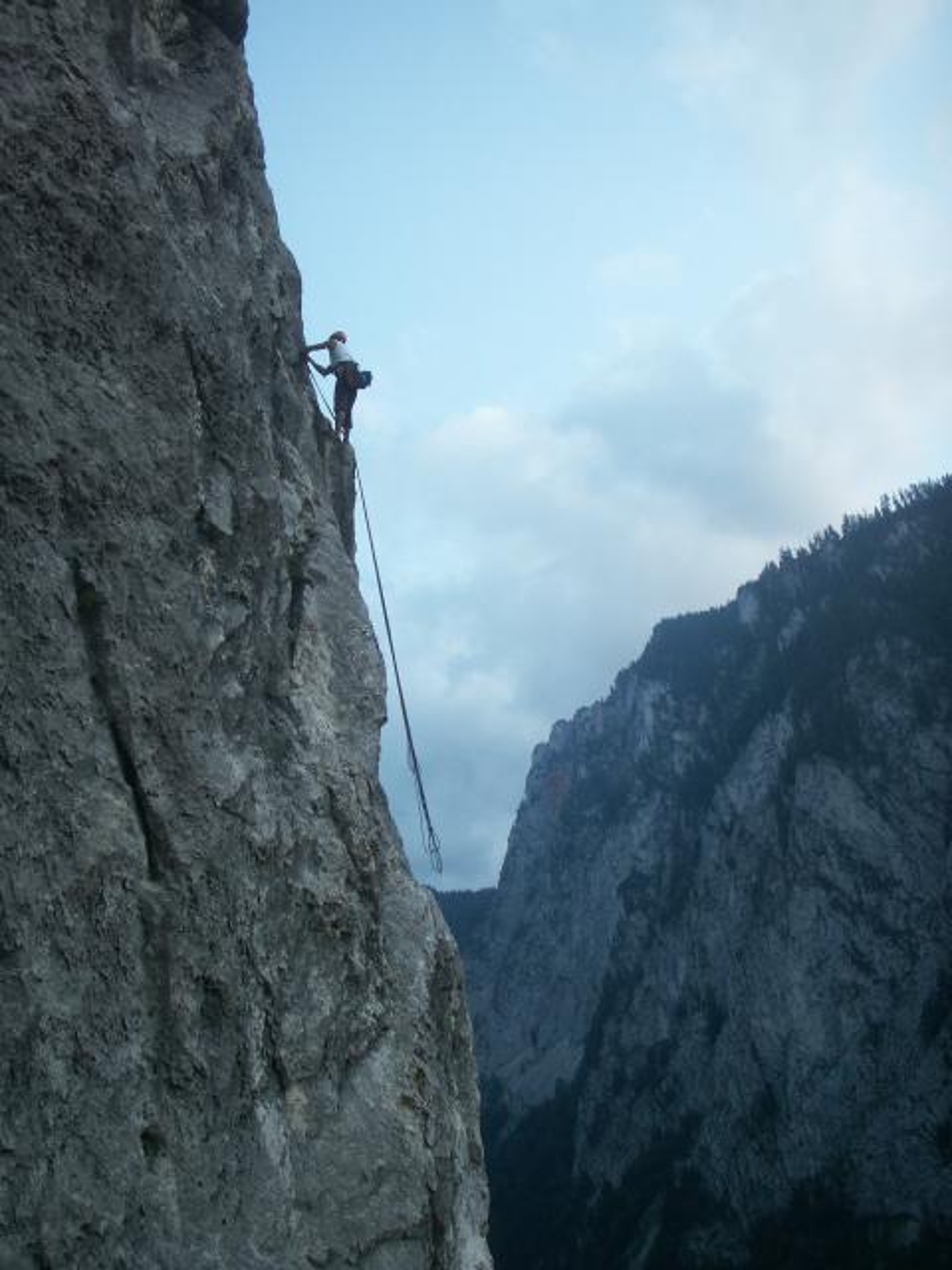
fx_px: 1357
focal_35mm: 37
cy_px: 635
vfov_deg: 50.1
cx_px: 476
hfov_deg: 38.7
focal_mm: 7.7
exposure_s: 1/40
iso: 64
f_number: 3.5
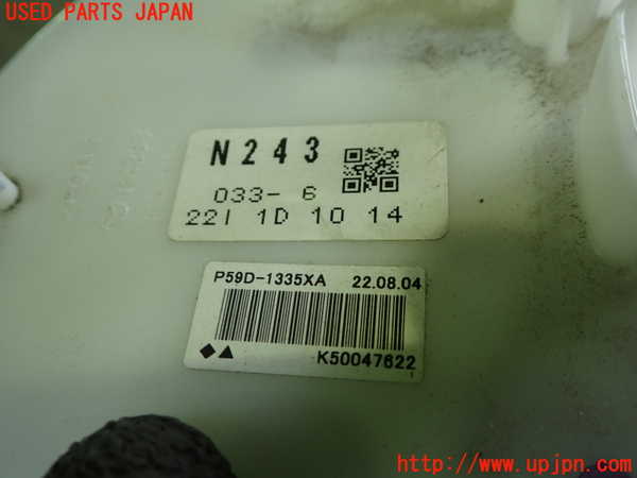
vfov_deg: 46.8
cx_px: 318
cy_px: 239
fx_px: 552
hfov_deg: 60.0
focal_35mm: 30
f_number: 2.3
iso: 200
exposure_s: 1/30
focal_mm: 5.4
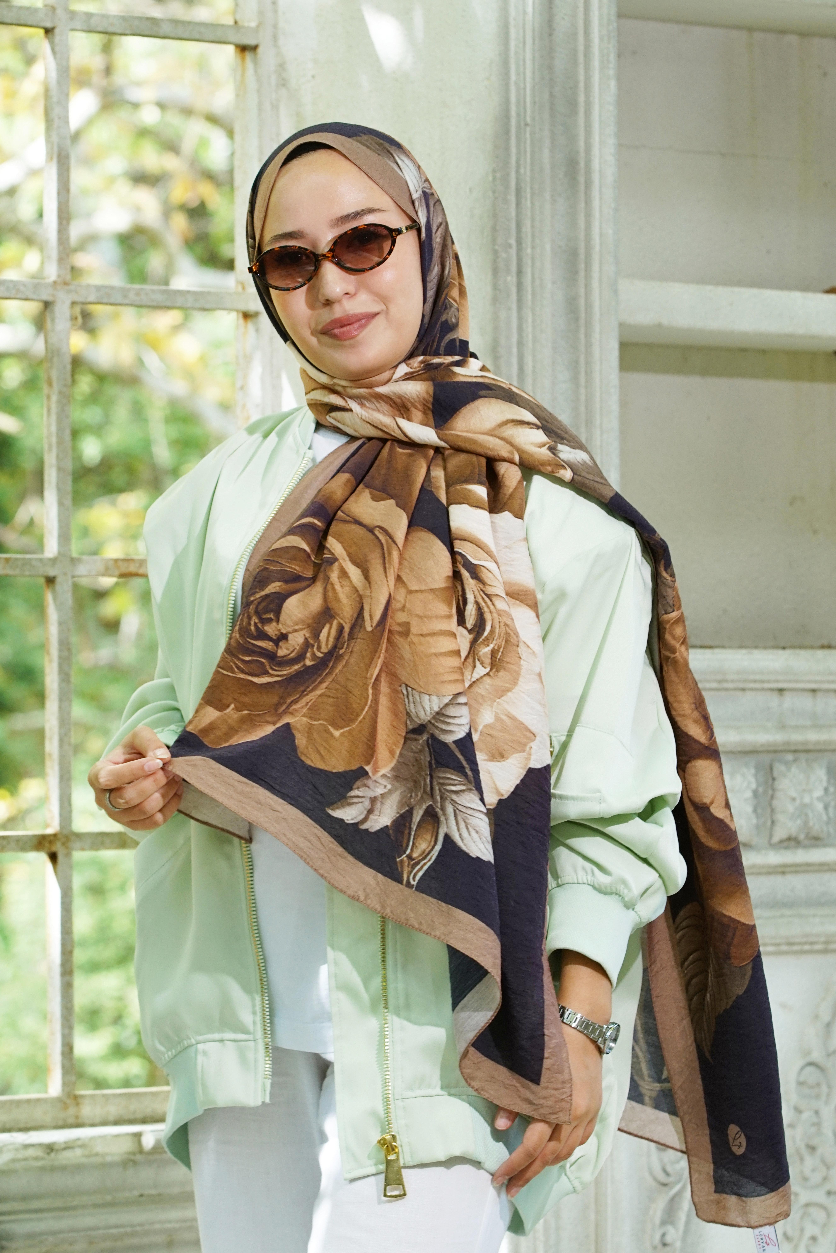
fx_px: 3656
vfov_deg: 19.5
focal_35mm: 105
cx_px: 418
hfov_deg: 13.0
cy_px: 626
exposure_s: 1/100
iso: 640
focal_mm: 105
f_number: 6.3
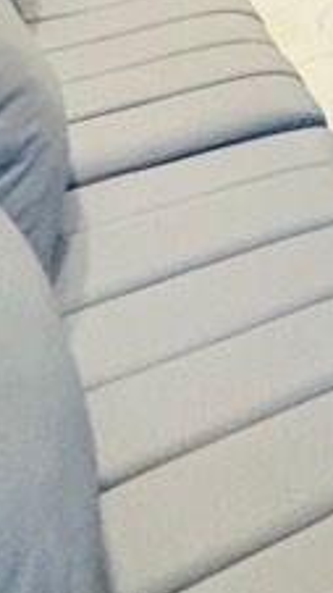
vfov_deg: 21.6
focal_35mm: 69
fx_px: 1084
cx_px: 860
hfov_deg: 12.5
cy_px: -438
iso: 640
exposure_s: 1/58
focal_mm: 2.22
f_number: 2.2
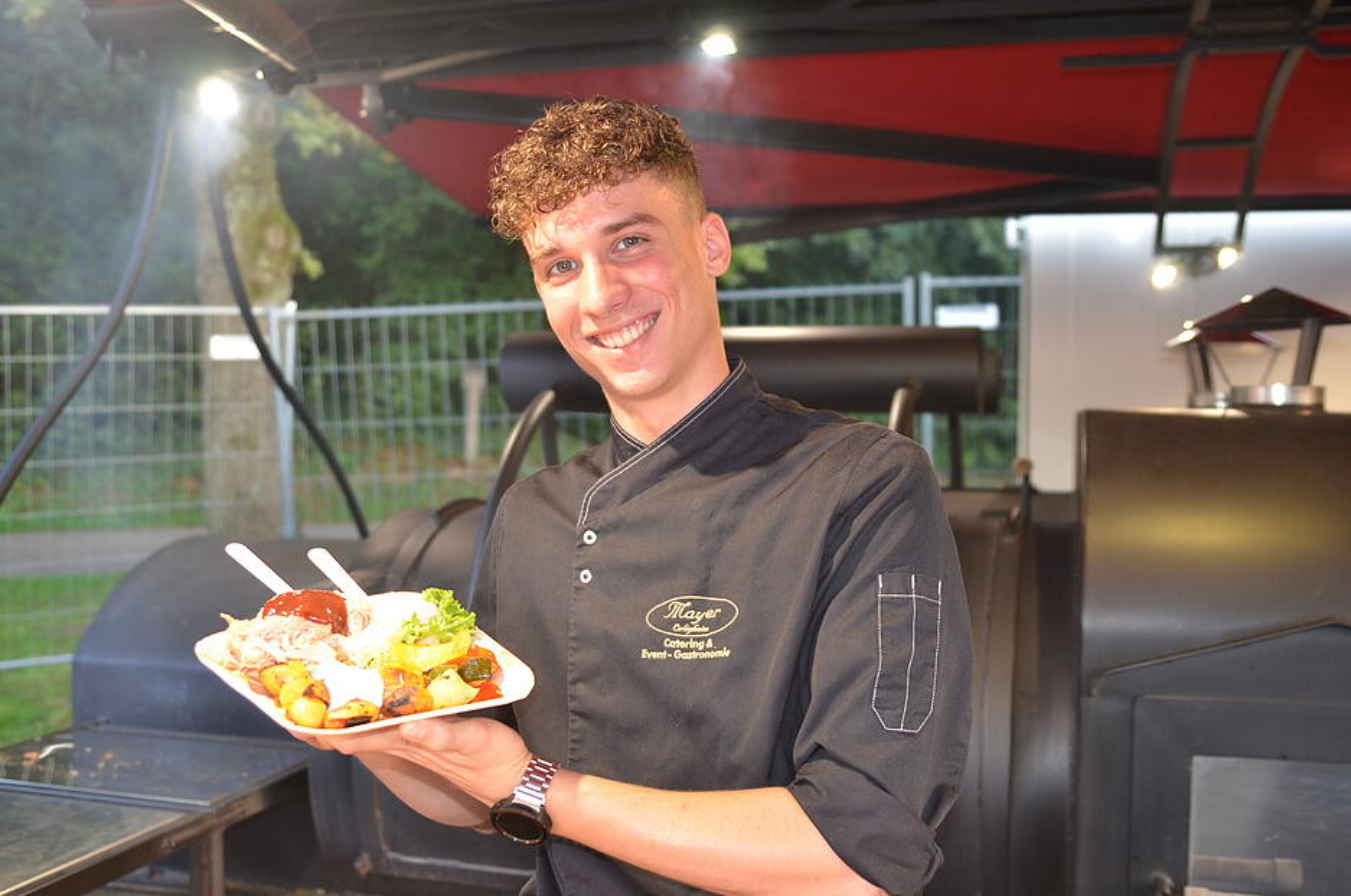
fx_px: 1348
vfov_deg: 36.7
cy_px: 448
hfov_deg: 53.2
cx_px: 676
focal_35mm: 36
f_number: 2.8
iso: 400
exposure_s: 1/60
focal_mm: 24
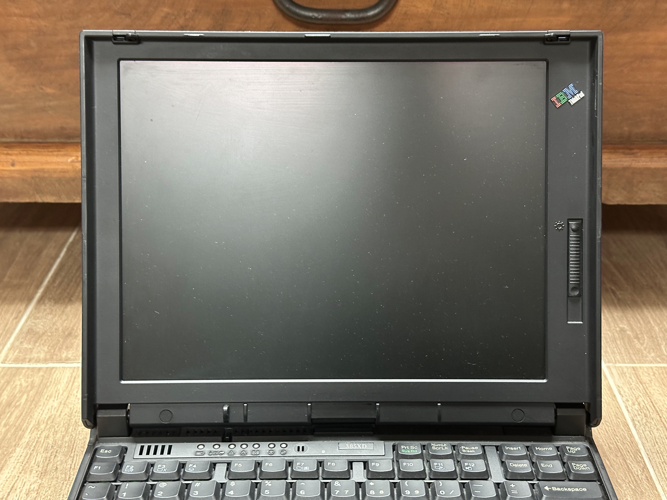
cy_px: 250
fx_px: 925
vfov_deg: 30.3
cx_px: 334
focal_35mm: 48
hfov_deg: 39.7
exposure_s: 1/30
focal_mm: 6.86
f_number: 1.78
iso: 500
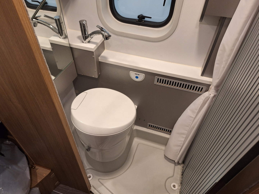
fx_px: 172
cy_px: 97
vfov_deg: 58.9
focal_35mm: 23
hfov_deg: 73.9
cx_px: 130
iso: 250
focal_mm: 5.54
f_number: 1.8
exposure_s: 1/50
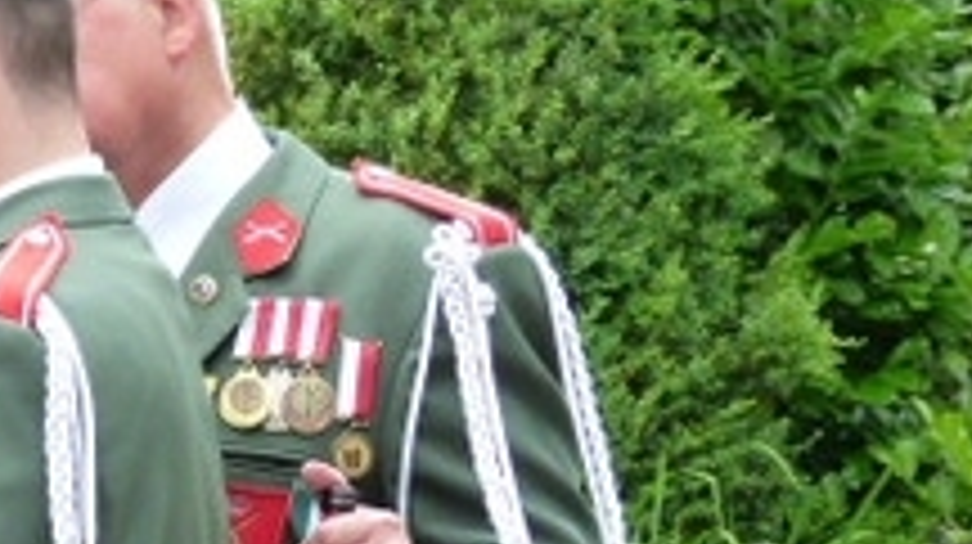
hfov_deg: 5.6
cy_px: 468
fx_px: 9836
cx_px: -104
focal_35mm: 382
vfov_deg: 3.2
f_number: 4
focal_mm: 22.6
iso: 250
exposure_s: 1/320
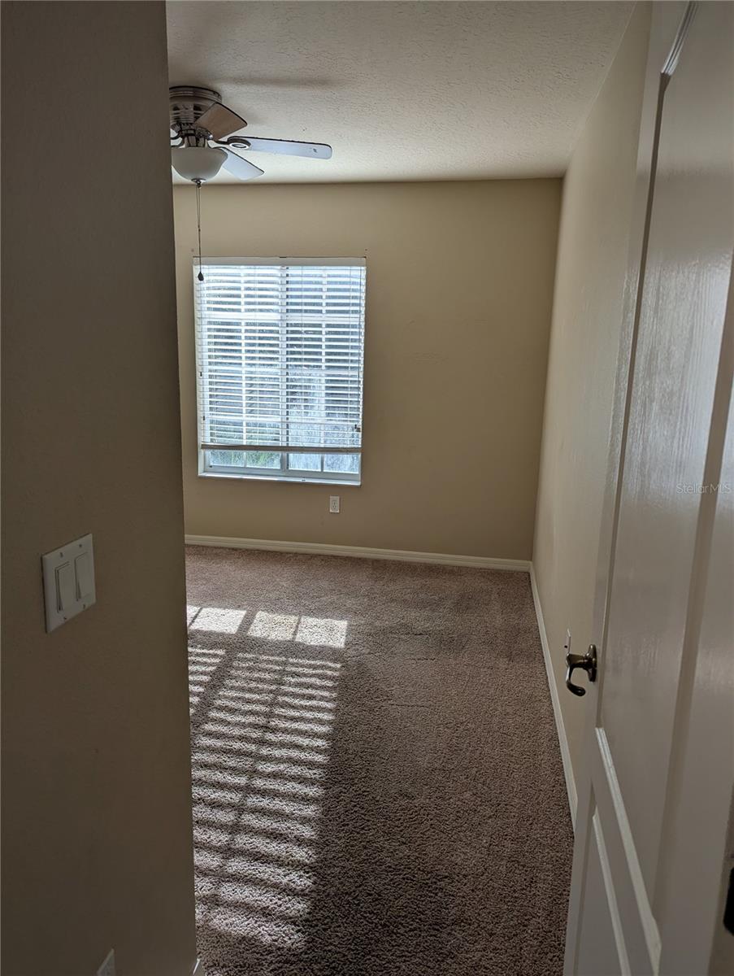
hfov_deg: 56.9
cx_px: 367
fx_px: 677
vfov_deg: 71.5
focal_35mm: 24
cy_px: 488
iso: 46
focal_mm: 6.81
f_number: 1.85
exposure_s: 1/413
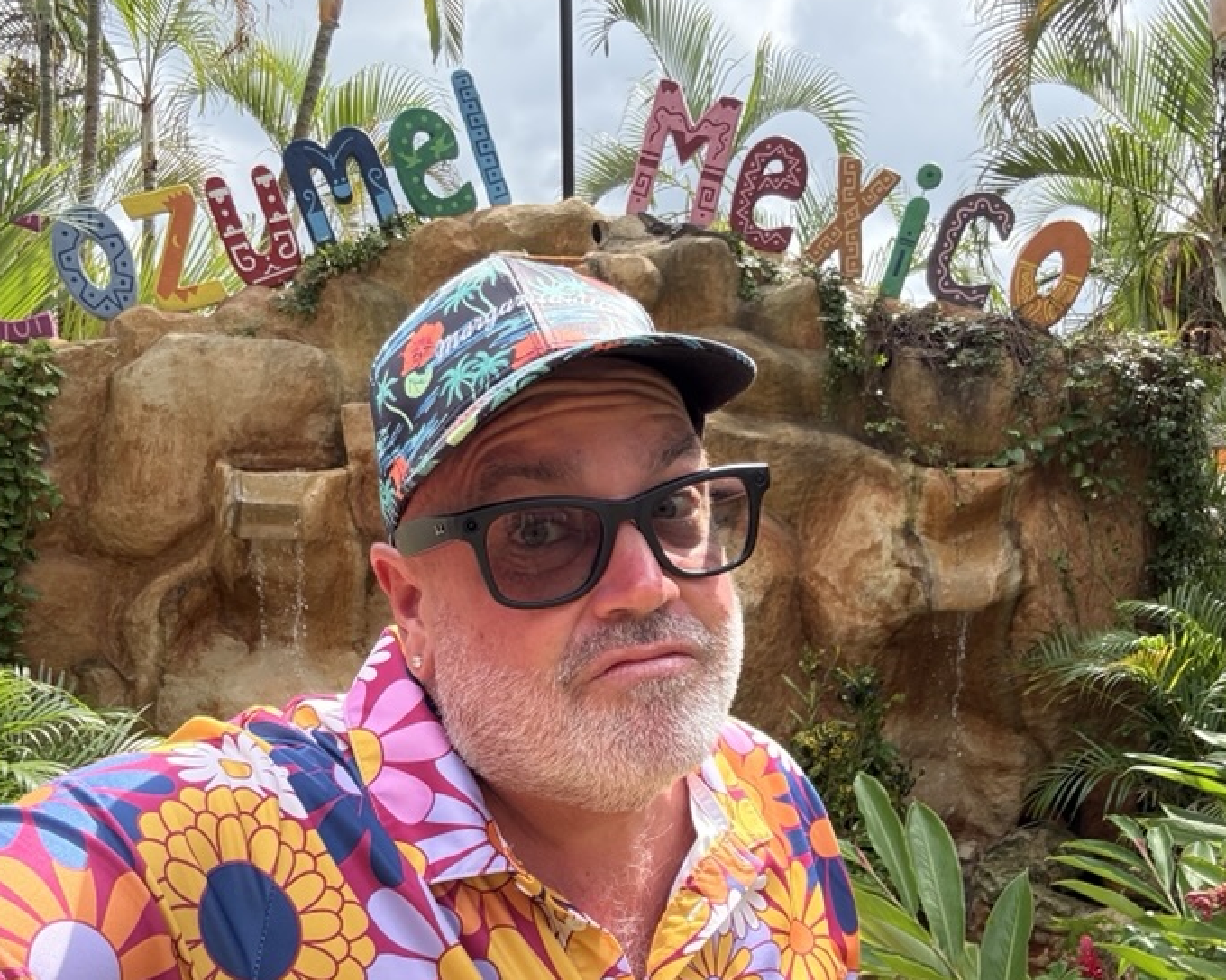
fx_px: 1197
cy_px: 620
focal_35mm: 33
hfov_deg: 54.2
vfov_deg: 44.1
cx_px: 618
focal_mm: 2.69
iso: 40
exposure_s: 1/368
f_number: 1.9
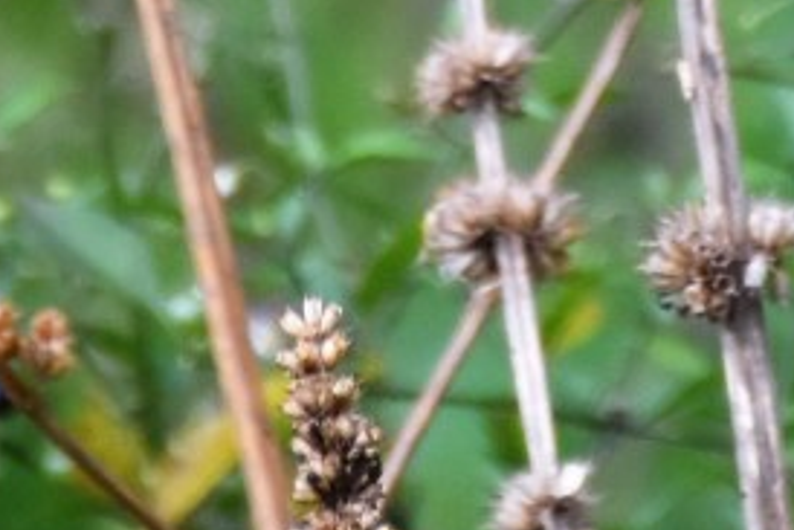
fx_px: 52804
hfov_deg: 0.9
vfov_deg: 0.6
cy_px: -880
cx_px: -6
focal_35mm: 2393
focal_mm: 270
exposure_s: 1/250
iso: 640
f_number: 6.3
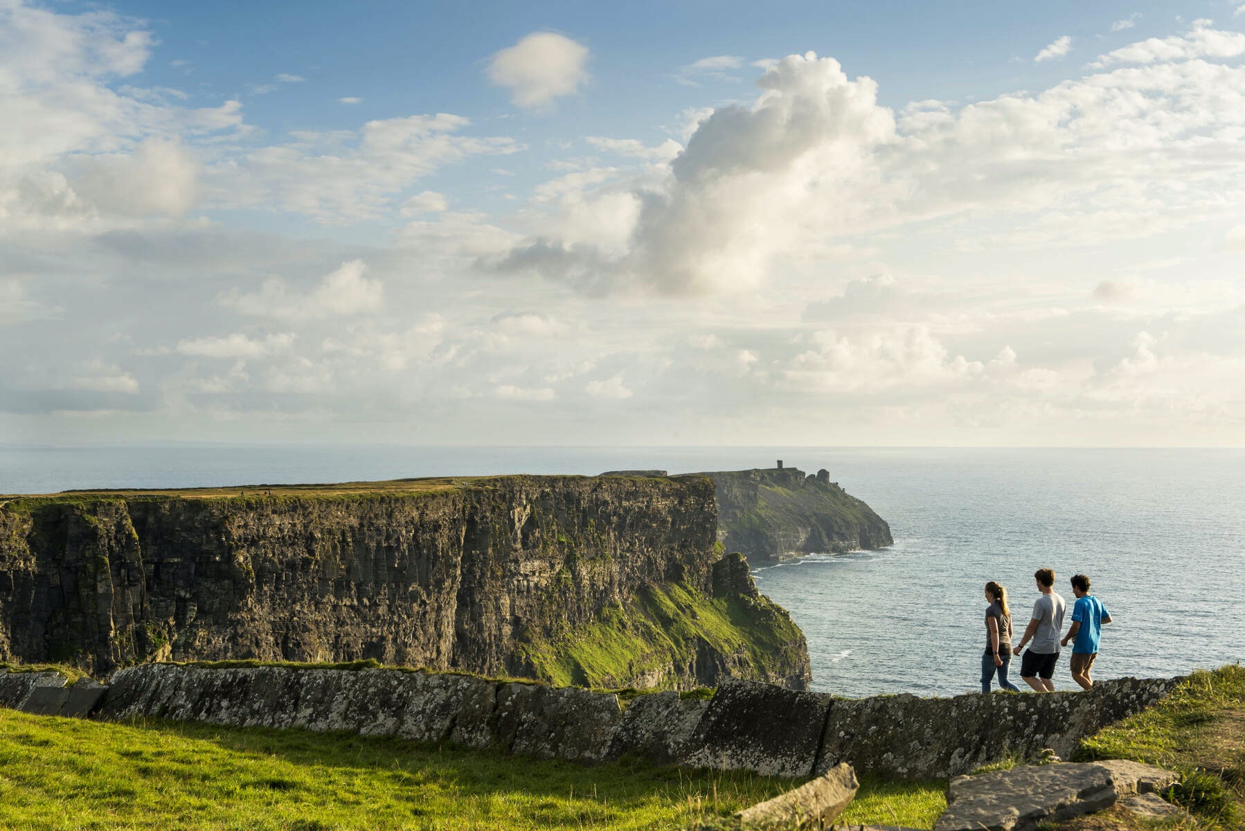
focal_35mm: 52
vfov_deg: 26.0
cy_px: 416
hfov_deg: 38.2
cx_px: 622
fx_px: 1799
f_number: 11
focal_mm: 52
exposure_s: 1/250
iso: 200
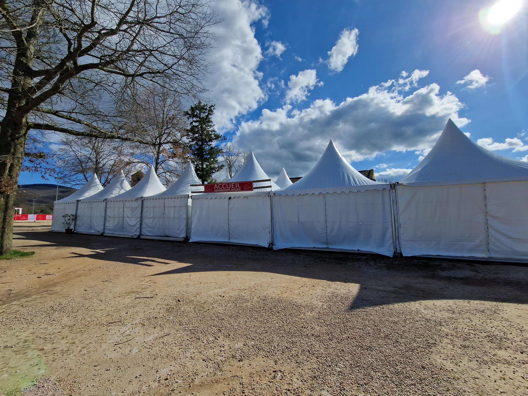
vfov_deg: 89.9
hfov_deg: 106.2
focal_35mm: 13
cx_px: 264
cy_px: 198
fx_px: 198
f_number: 2.2
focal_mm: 2.2
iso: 50
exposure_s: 1/4752
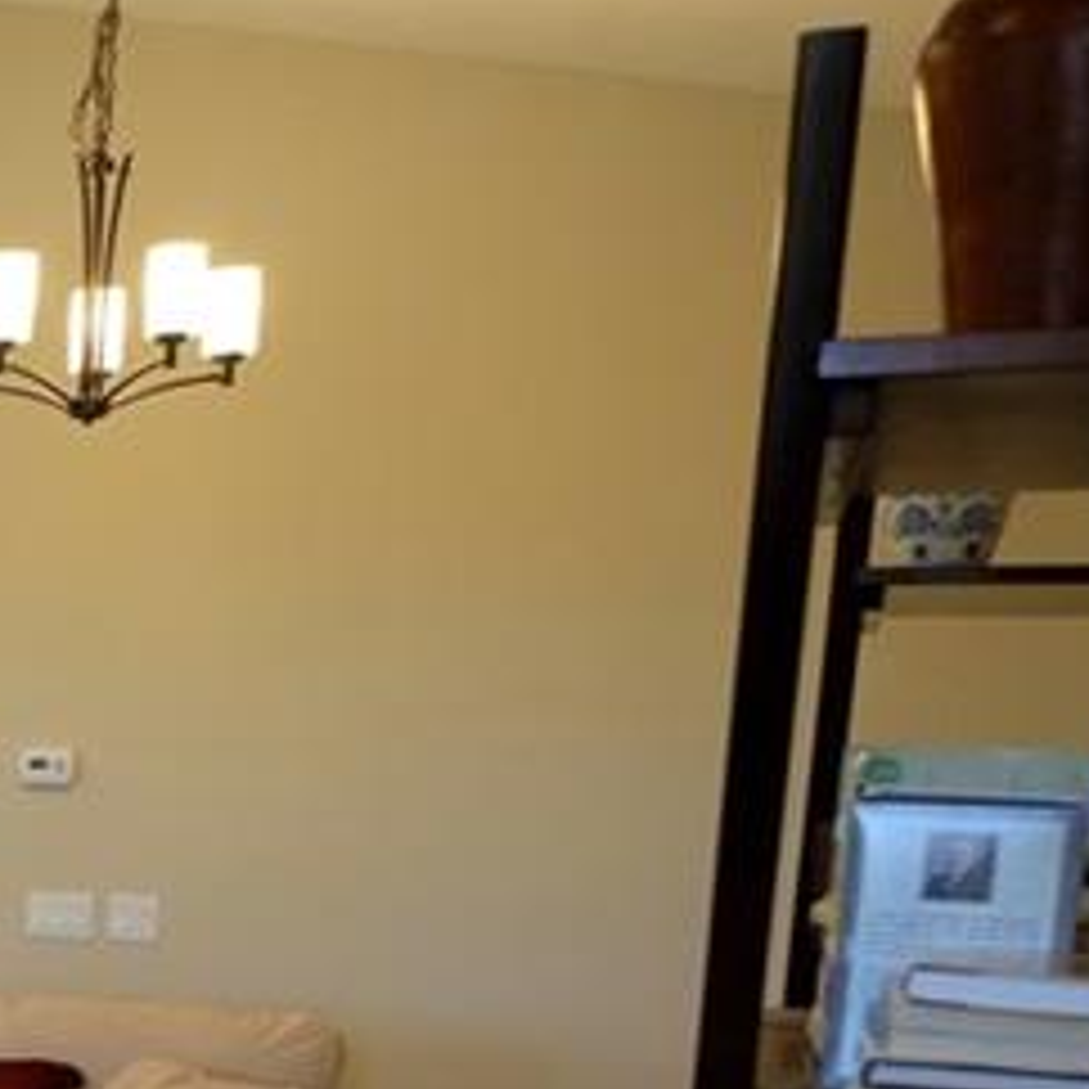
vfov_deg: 23.0
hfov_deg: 18.2
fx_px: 2563
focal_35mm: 72
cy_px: 1084
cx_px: -940
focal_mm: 13.2
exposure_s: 1/50
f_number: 4
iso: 800
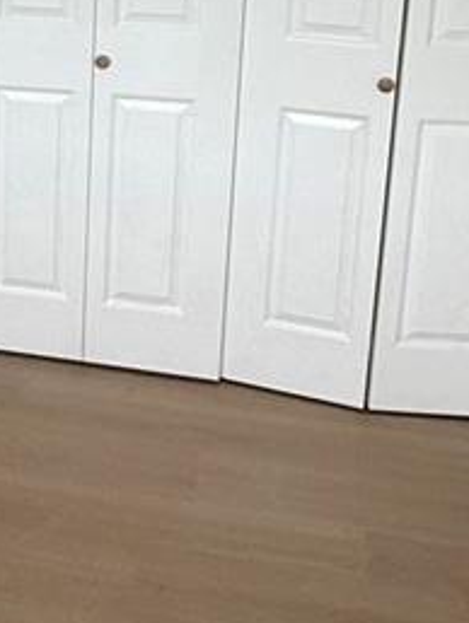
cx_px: -87
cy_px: 80
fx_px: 1172
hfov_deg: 21.1
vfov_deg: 28.8
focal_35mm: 65
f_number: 2.2
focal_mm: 2.22
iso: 50
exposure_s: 1/119
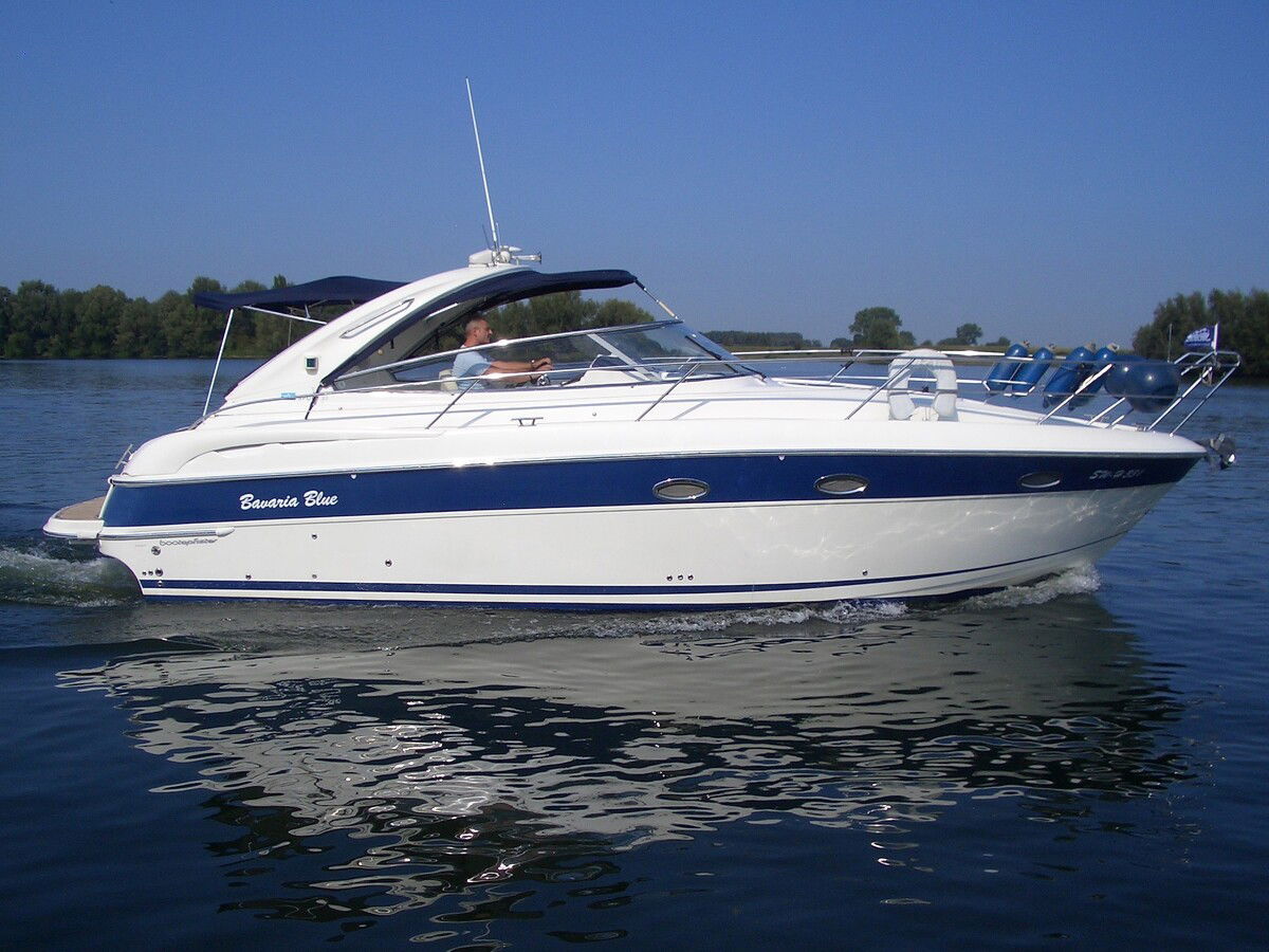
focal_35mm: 35
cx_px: 634
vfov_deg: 40.7
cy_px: 476
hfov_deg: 52.6
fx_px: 1283
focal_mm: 5.8
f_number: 4.3
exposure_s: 1/1000
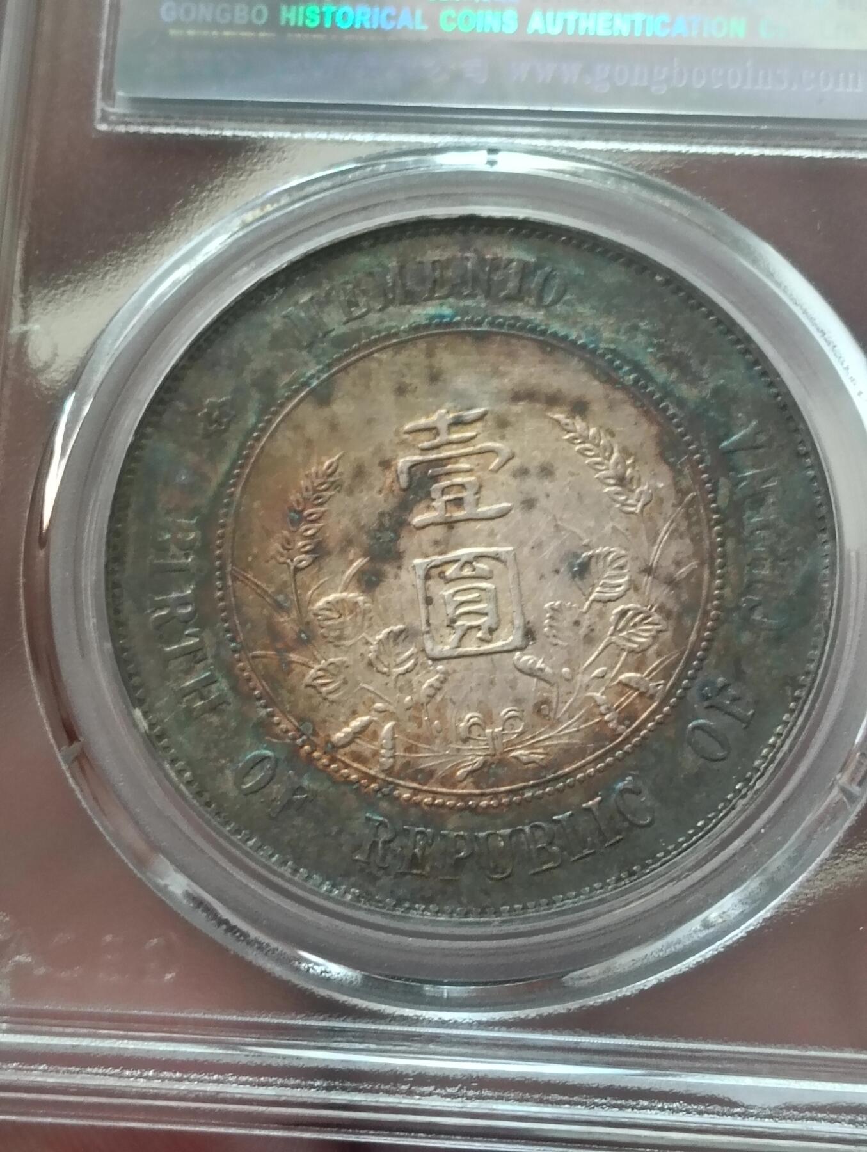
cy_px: 576
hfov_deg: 21.1
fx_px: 2332
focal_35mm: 70
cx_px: 434
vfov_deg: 27.7
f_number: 1.8
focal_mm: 3.98
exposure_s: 1/33.3
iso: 250
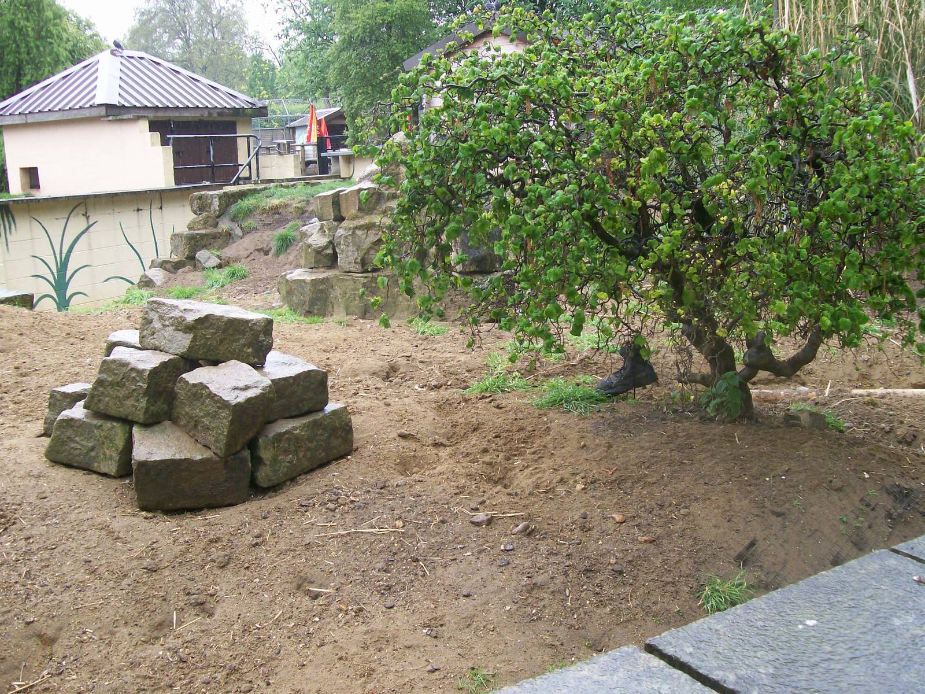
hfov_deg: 51.4
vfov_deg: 39.7
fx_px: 962
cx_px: 462
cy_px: 347
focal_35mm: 36
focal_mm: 6
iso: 80
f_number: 2.7
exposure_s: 1/165
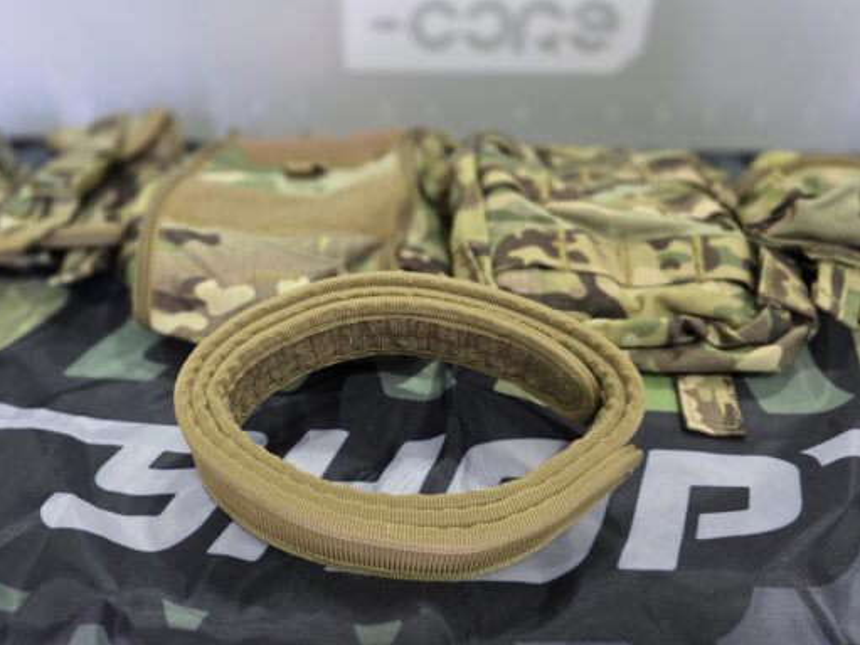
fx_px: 671
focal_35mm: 27
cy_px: 312
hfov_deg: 64.9
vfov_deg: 51.3
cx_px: 357
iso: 500
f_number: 1.7
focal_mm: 6.3
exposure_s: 1/100
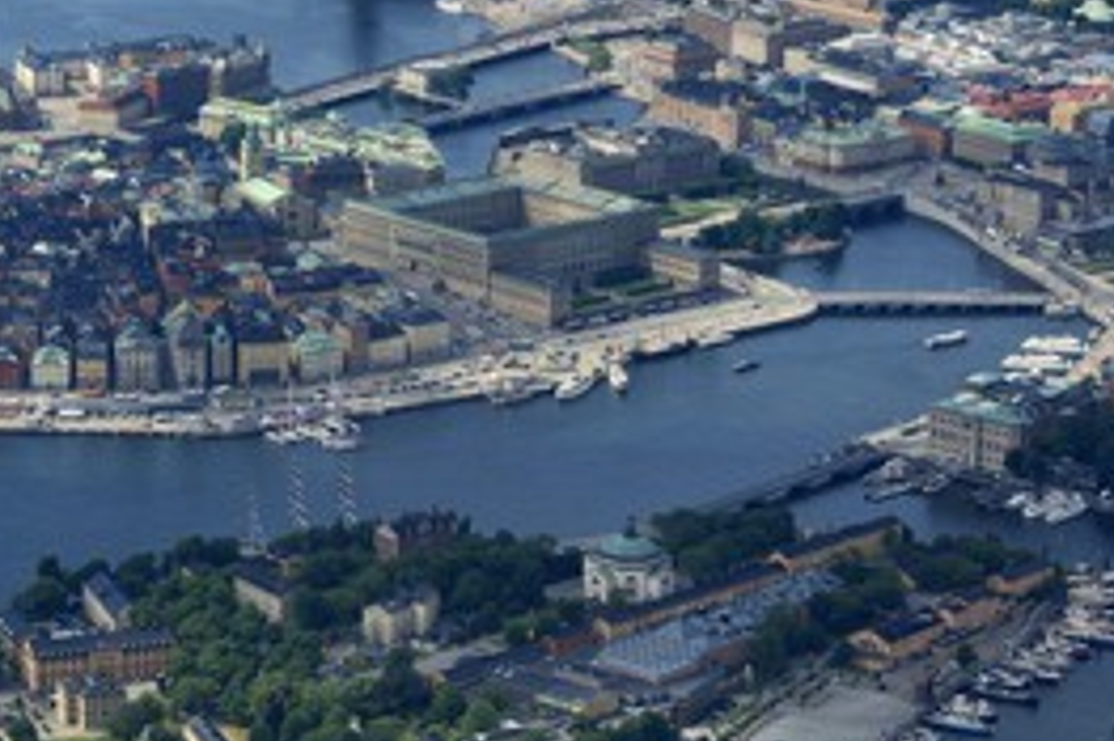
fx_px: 5195
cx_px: 265
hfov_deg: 12.2
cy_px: 246
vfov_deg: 8.2
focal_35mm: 168
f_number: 4
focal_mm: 70
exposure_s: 1/1250
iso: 100
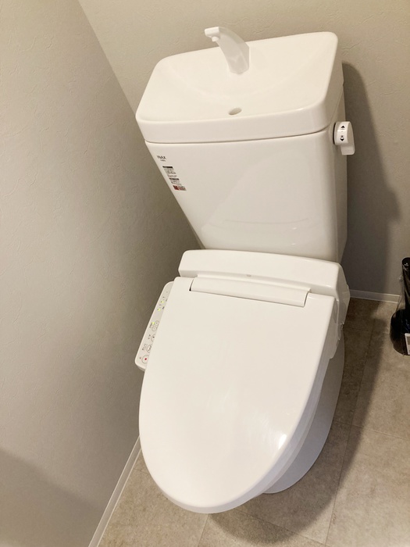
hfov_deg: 49.7
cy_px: 274
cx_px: 205
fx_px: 442
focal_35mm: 28
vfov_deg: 63.4
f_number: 1.8
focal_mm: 3.99
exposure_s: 1/50
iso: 160
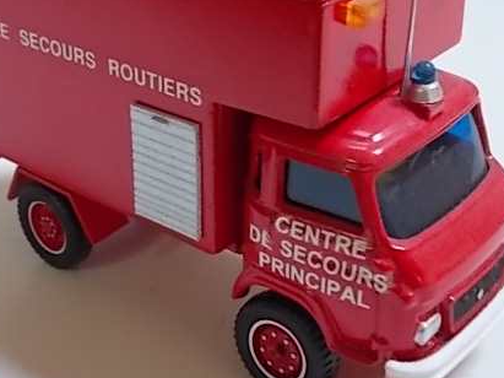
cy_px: 134
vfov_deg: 21.9
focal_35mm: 67
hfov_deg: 28.9
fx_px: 975
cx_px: 218
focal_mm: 6.1
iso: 200
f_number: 3.3
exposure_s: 1/25
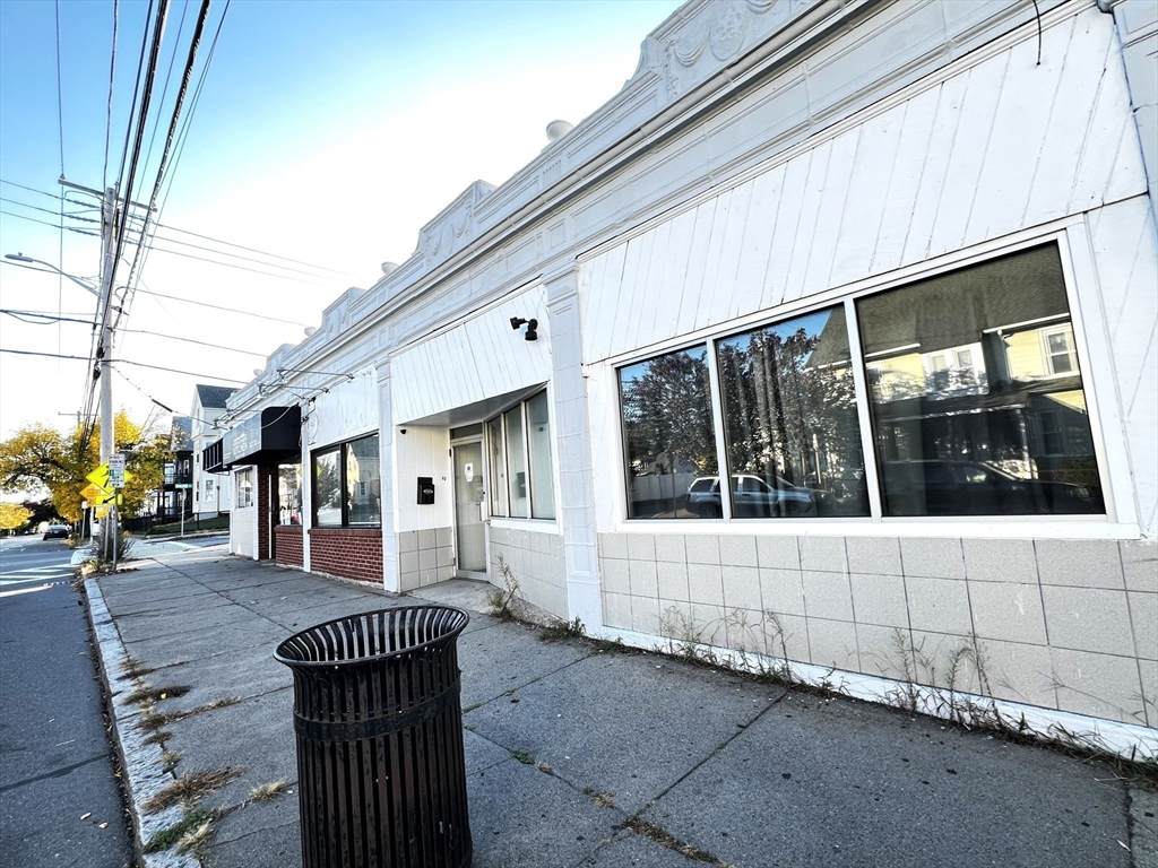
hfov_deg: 106.2
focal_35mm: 13
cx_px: 579
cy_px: 434
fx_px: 435
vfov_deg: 89.9
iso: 40
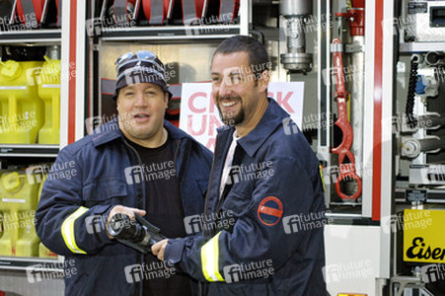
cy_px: 148
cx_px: 222
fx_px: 1297
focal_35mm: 105
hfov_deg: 19.5
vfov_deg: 13.0
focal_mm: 70
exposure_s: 1/125
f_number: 5.6
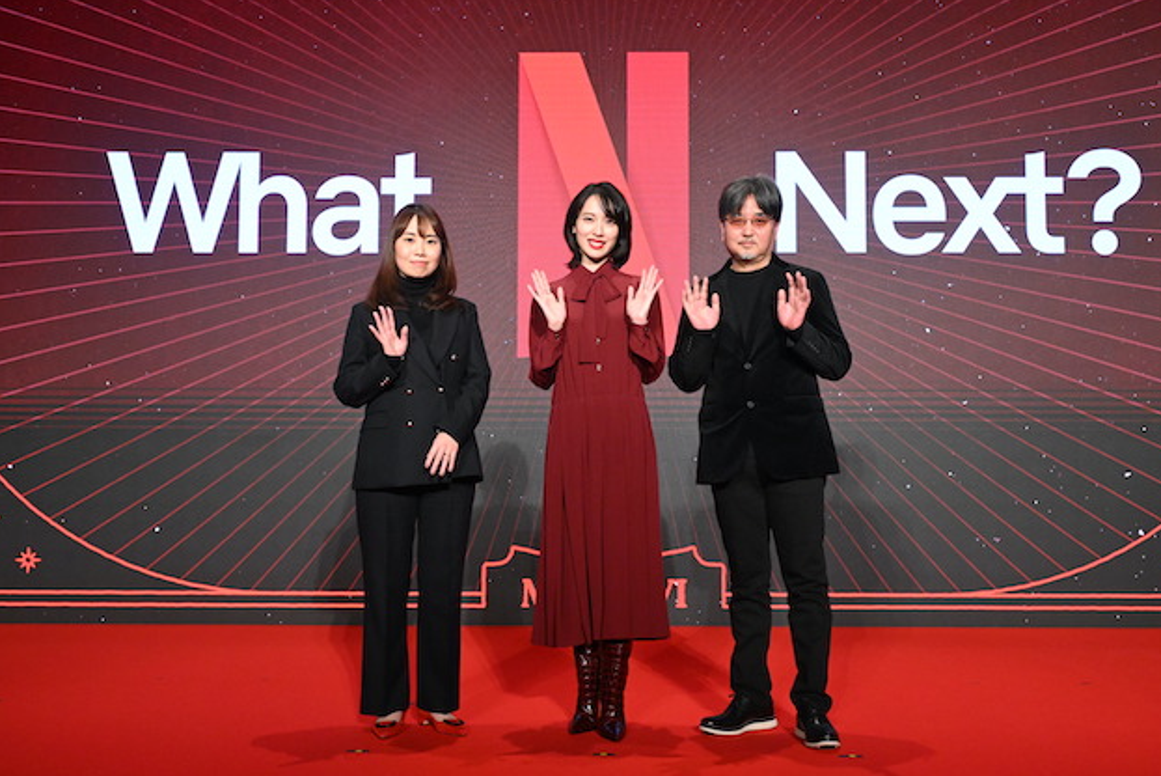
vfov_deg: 35.1
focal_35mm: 38
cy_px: 387
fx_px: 1226
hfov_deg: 50.7
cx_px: 593
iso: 5000
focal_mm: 37
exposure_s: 1/160
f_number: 7.1
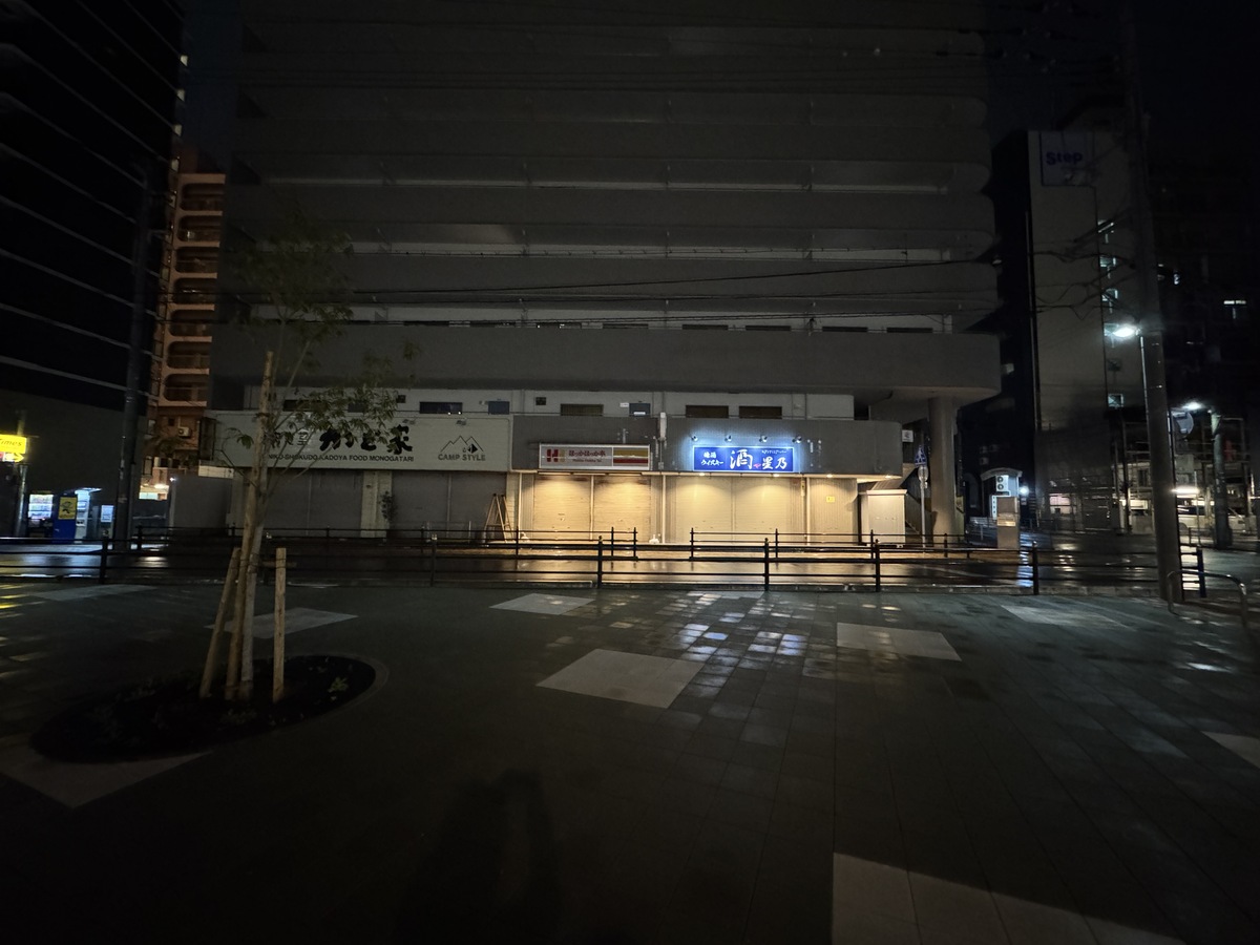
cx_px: 630
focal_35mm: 14
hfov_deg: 102.1
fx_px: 510
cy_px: 472
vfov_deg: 85.7
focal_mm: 2.22
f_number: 2.2
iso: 1250
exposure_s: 1/40
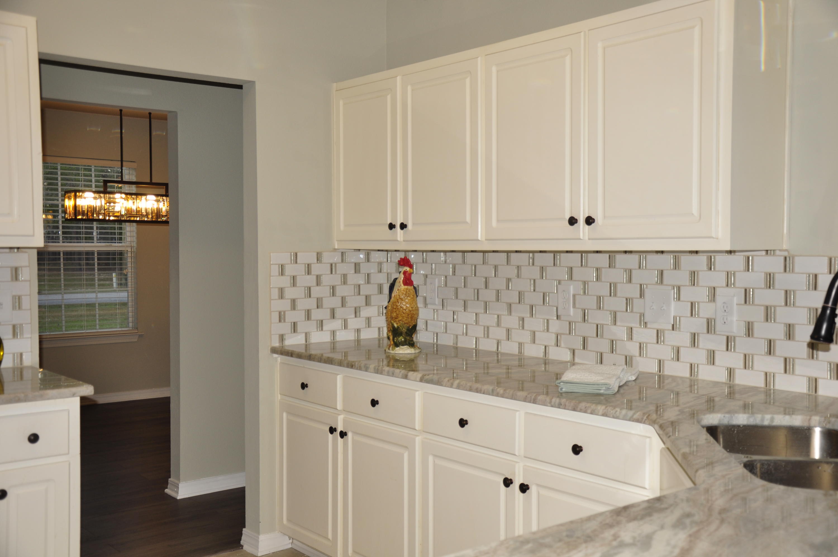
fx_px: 872
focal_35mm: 38
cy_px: 278
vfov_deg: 35.4
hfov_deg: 51.3
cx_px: 419
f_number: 4
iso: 200
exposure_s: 1/60
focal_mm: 25
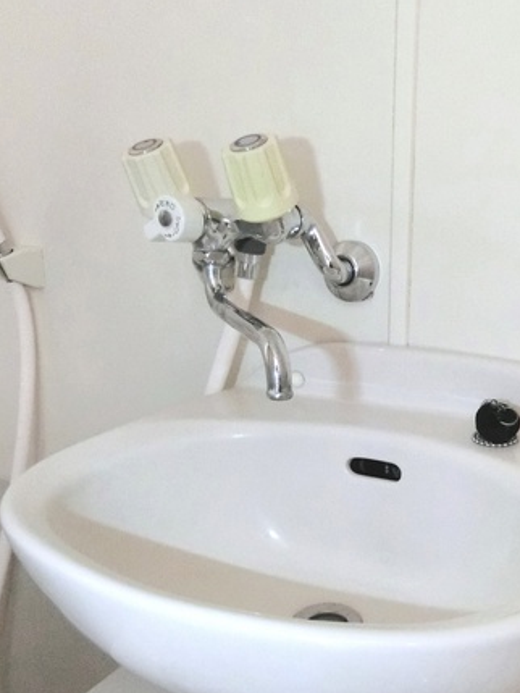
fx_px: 621
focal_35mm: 31
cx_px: 359
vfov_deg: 57.4
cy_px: 446
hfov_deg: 44.6
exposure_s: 1/30
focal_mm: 4.06
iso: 1000
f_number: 2.7
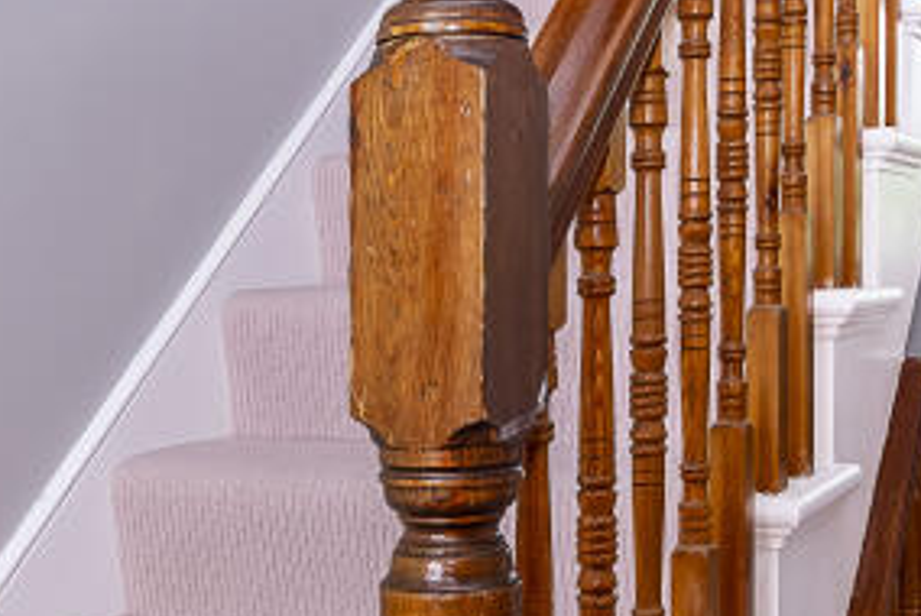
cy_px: 290
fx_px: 1383
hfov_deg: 36.8
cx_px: 470
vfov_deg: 25.1
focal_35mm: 54
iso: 320
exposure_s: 1/40
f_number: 5
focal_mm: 10
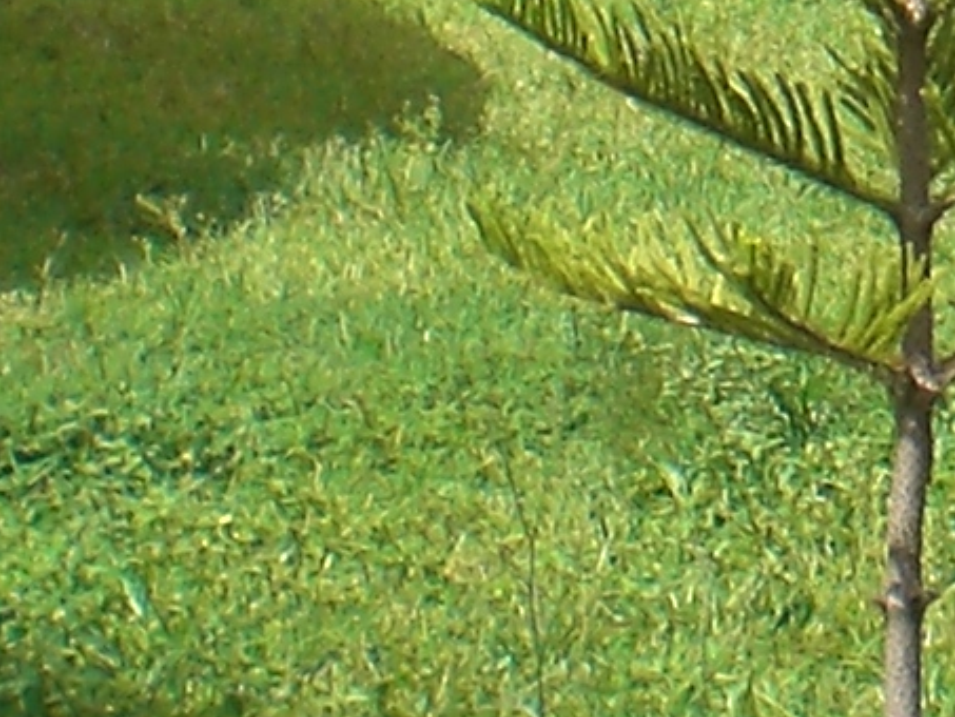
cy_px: -312
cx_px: 1651
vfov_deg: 6.2
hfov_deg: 8.1
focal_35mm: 236
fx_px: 6513
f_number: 4.4
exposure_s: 1/250
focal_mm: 6.3
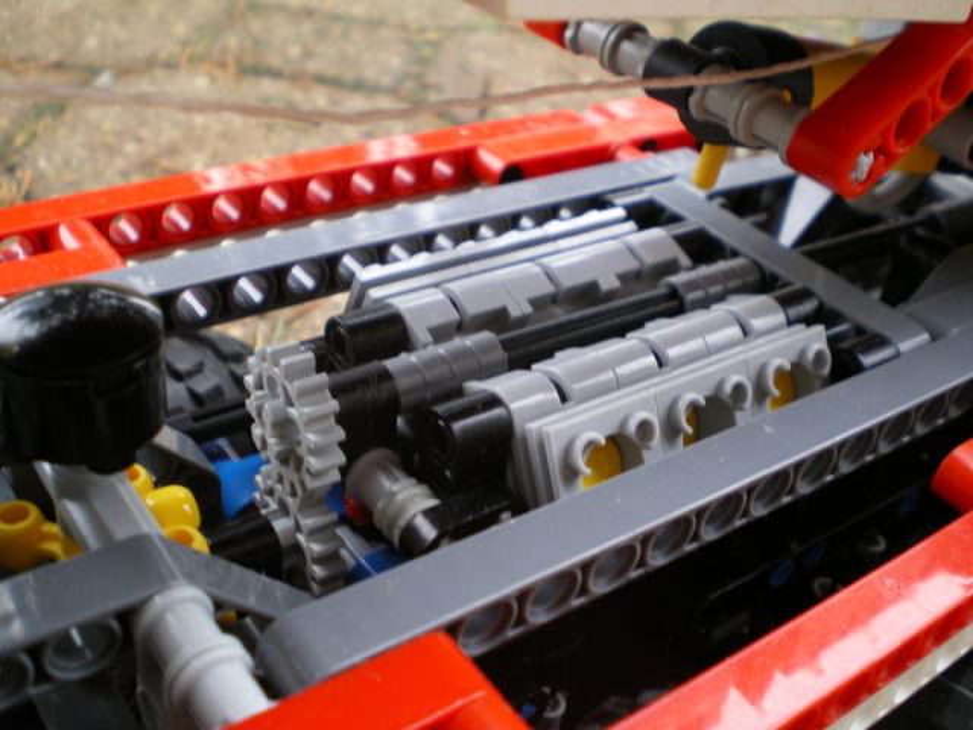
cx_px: 486
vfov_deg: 37.7
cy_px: 365
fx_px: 1068
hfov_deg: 49.0
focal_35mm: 38
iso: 100
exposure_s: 1/30
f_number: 3.1
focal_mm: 6.3
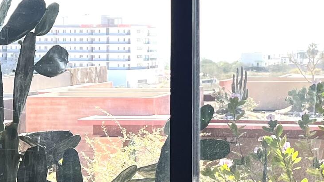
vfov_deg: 10.4
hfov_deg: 18.2
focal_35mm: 116
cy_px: 31
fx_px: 996
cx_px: 278
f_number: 1.5
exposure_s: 1/2994
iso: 50
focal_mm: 5.7
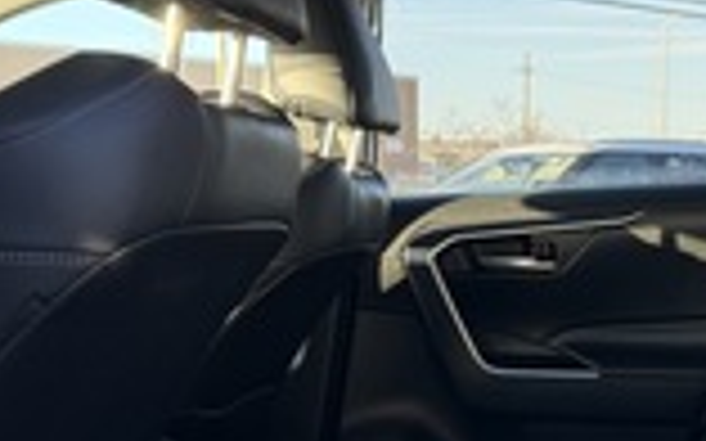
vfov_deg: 19.1
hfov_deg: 29.7
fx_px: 1308
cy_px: 286
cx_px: 531
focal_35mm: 68
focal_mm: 6.76
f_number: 1.78
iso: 125
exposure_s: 1/242
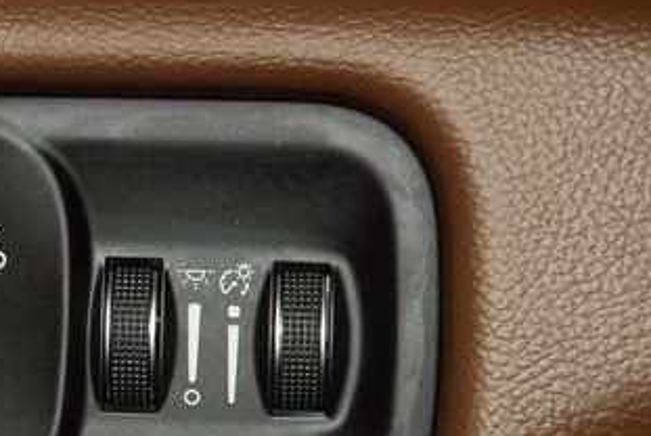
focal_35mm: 216
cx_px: -13
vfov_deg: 6.4
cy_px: 303
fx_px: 3910
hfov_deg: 9.4
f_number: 8
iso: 100
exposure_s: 1/125
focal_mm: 70
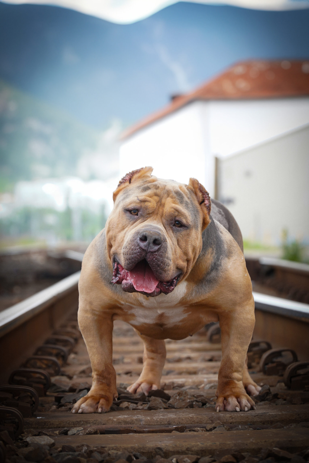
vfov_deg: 15.2
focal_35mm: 135
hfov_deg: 10.2
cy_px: 232
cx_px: 154
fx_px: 1738
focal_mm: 90
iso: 200
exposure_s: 1/200
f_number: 4.5
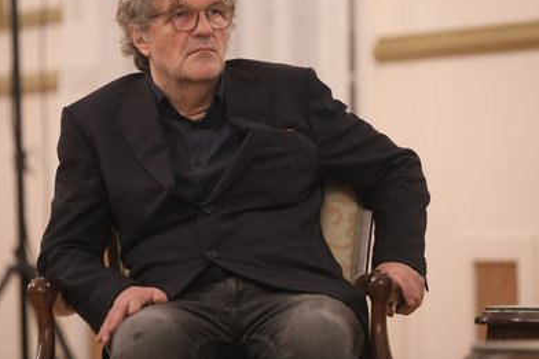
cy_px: 134
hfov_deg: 9.5
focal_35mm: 217
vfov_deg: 6.3
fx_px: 3247
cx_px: 268
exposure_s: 1/160
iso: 2500
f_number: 2.8
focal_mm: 170
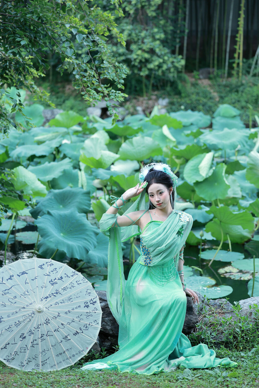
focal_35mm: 69
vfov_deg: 29.2
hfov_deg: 19.7
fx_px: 745
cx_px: 130
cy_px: 194
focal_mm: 70
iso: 200
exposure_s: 1/160
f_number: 2.8
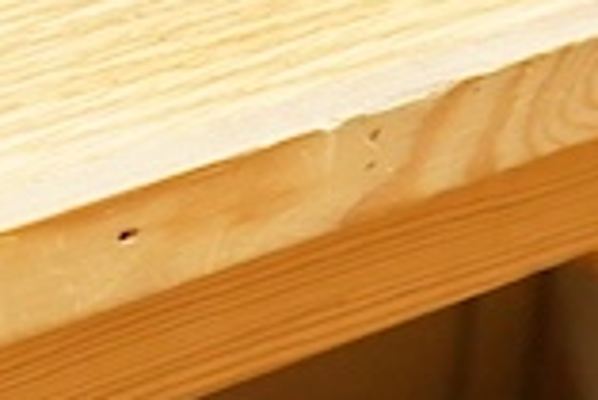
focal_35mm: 322
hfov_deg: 6.3
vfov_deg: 4.2
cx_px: -512
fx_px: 5354
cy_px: -362
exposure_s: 1/125
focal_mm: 30
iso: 2000
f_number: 3.5
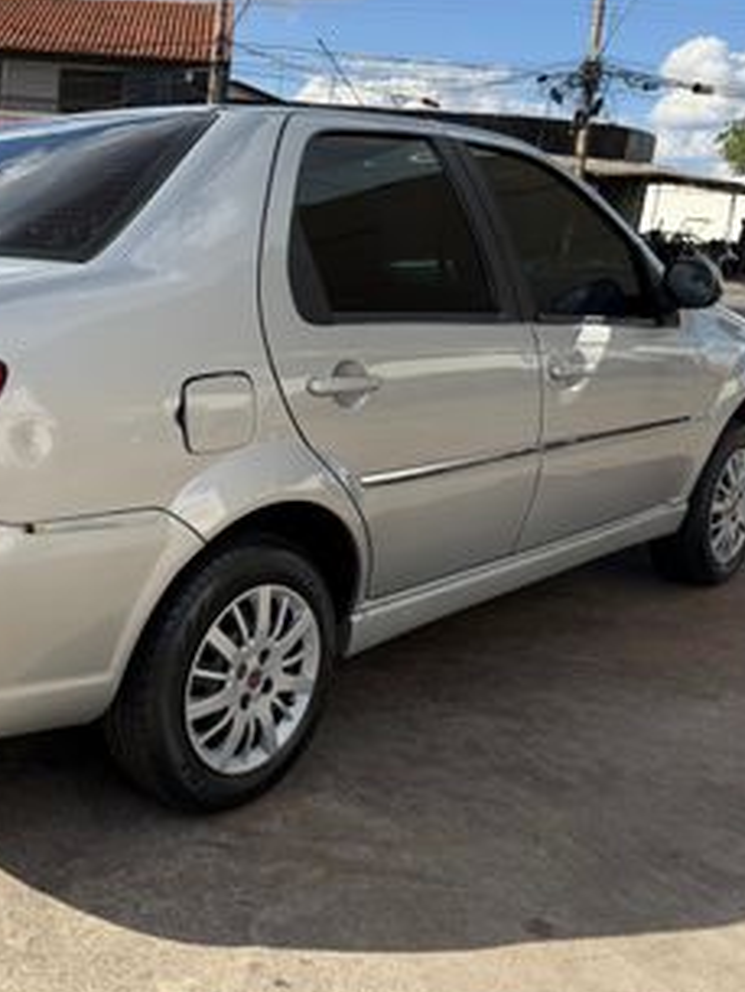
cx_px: 88
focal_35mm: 37
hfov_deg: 36.5
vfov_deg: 50.1
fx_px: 1061
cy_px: 472
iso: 80
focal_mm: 6.76
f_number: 1.78
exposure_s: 1/3584
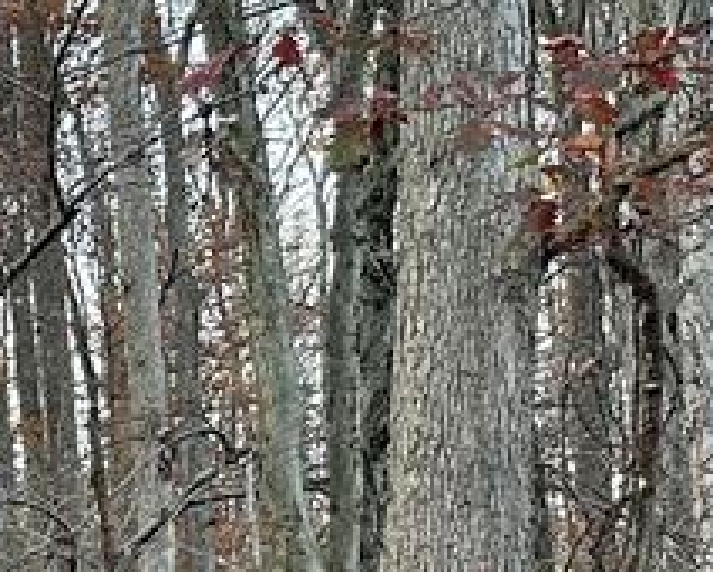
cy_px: 878
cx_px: -908
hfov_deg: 13.4
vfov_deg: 12.9
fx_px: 2387
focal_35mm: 113
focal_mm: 6.86
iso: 200
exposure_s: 1/121
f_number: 1.78
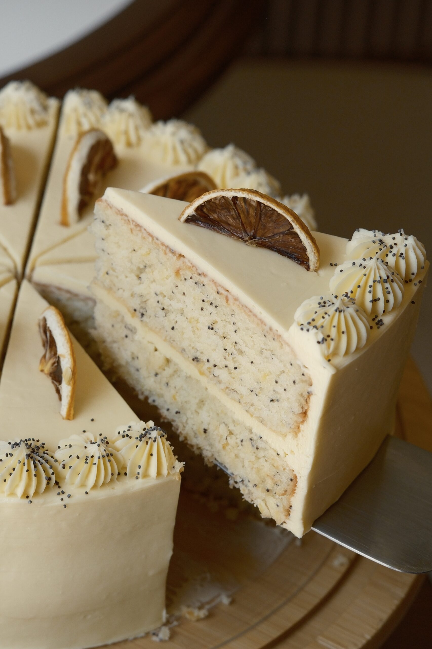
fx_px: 1512
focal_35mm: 84
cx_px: 216
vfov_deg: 24.2
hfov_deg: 16.3
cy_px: 324
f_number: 4.5
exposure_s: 1/680
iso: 800
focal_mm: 56
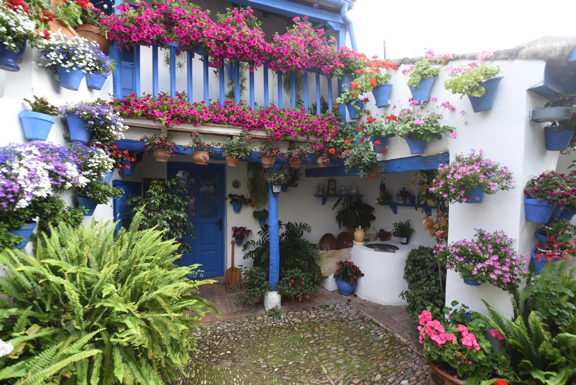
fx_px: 224
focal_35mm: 14
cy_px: 192
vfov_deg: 81.3
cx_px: 288
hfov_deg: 104.2
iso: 400
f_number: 4
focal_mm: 14
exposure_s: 1/320
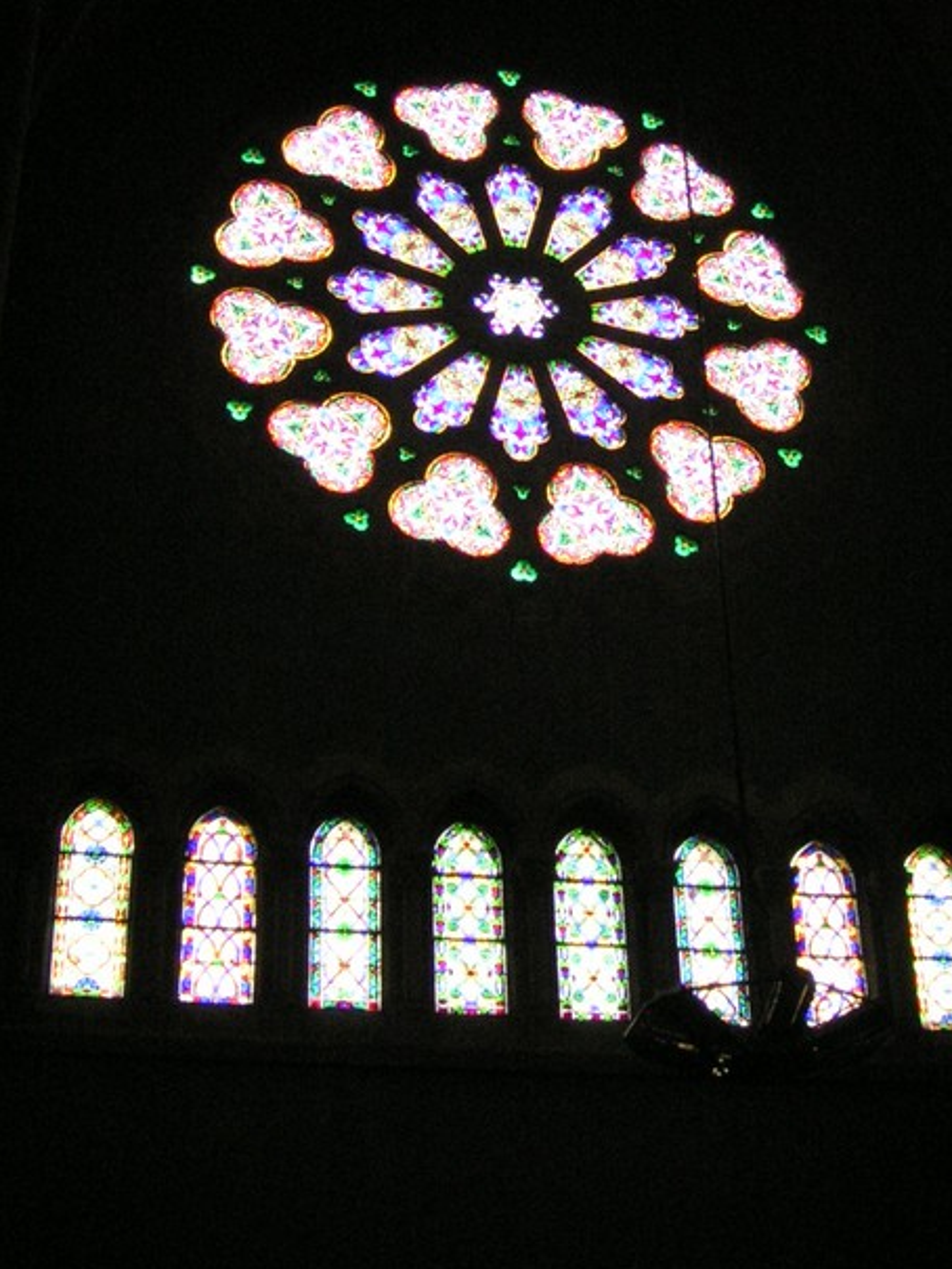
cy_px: 366
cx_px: 619
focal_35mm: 67
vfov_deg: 28.7
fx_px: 2456
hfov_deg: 21.9
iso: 400
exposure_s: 1/60
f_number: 3.5
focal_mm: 5.8
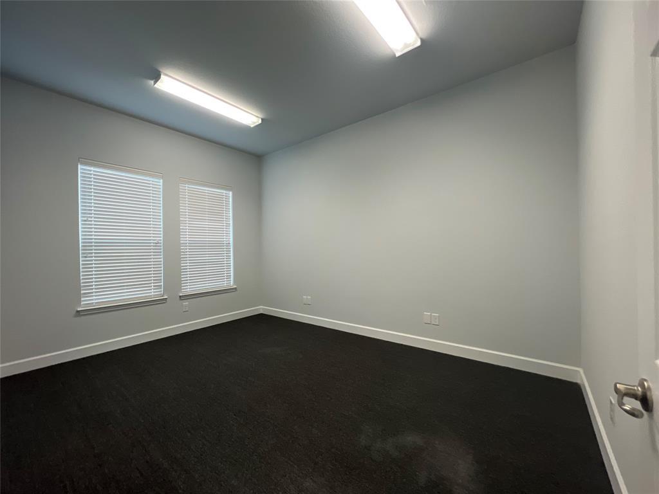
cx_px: 330
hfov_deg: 106.2
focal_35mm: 13
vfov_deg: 89.9
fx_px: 247
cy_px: 247
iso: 200
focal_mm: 1.57
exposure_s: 1/103
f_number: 1.8
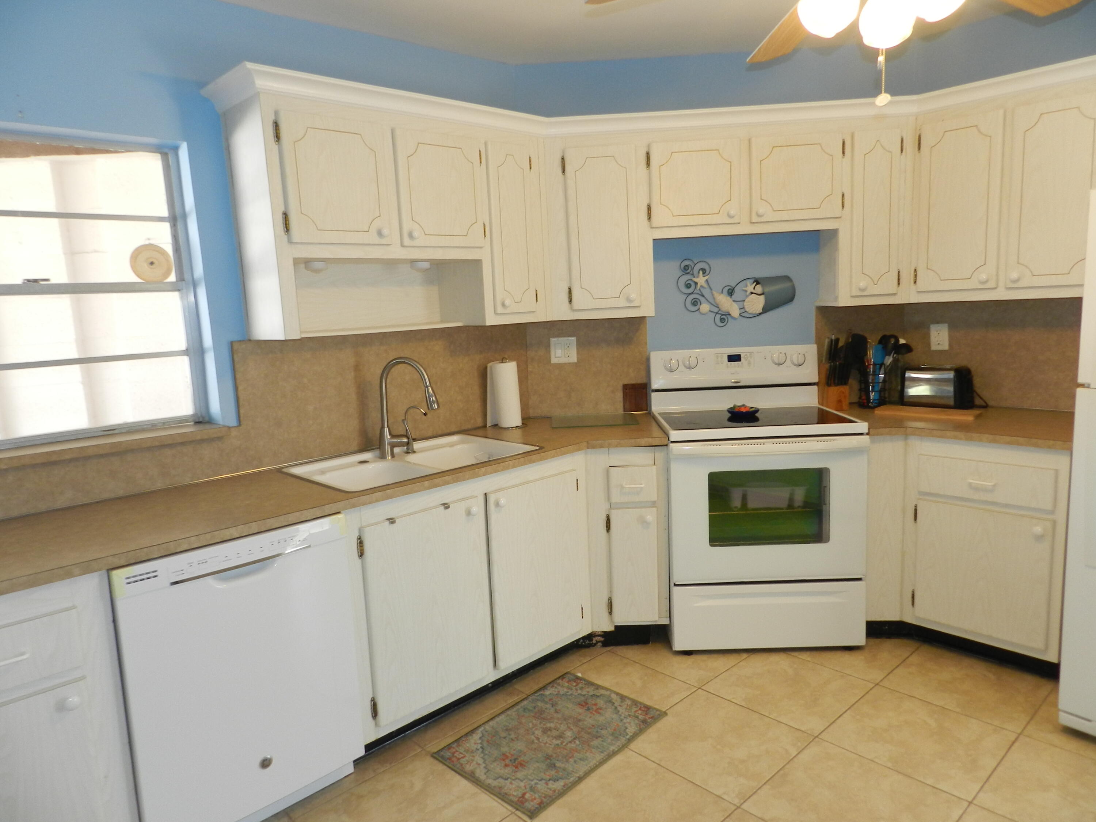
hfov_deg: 73.9
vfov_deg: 58.9
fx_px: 728
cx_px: 548
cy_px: 411
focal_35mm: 23
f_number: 3.4
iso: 200
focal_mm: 4
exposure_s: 1/30
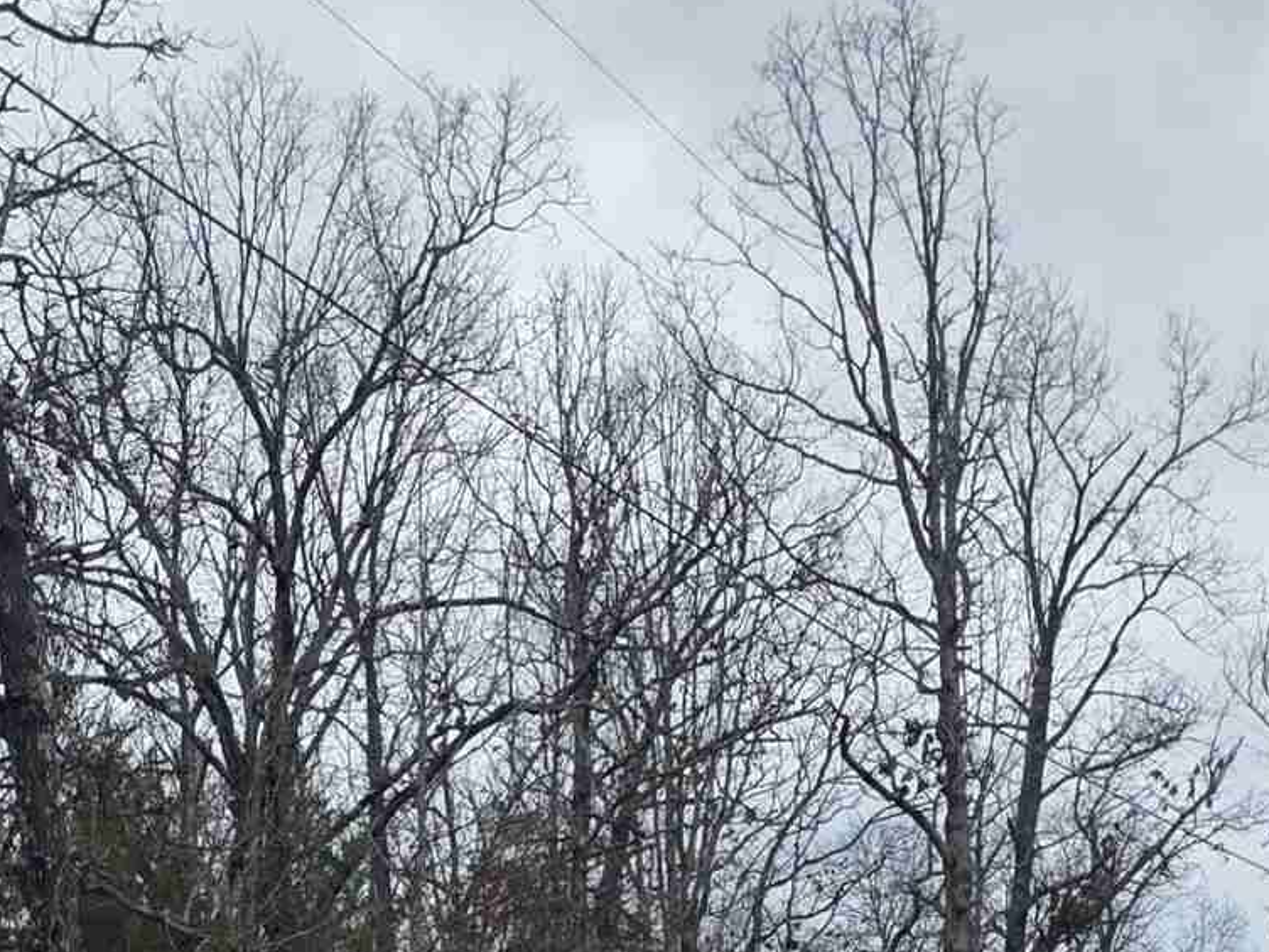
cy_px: 1681
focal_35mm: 94
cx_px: 184
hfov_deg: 20.5
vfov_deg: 14.1
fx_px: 3446
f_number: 1.7
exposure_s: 1/2463
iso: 80
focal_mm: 6.3
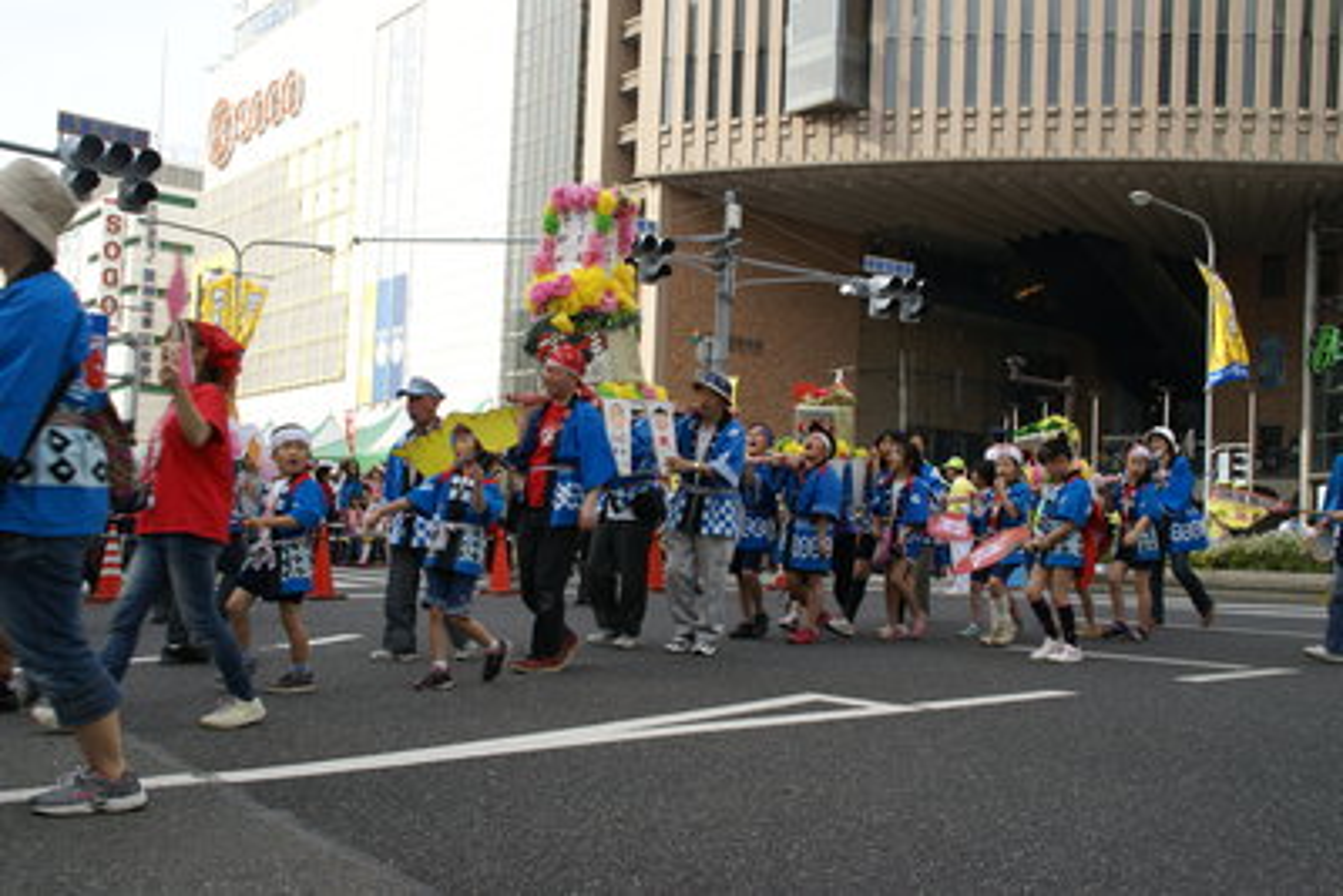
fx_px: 1455
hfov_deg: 49.5
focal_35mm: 39
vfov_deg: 34.2
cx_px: 672
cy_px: 448
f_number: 10
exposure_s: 1/60
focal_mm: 26
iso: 100
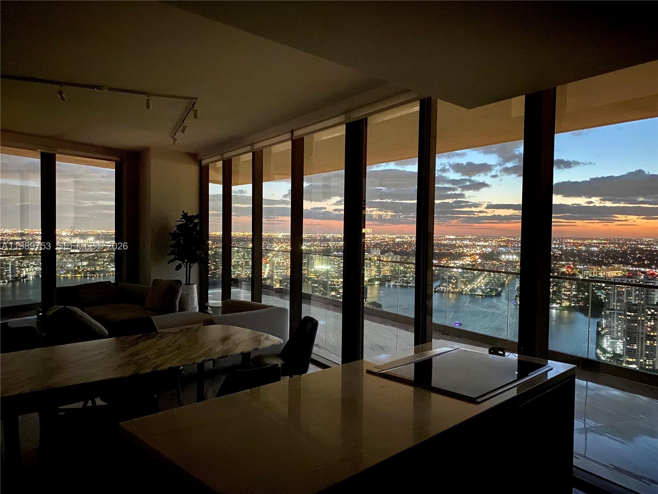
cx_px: 329
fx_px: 494
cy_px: 247
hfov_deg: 67.3
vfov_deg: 53.1
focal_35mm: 26
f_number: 1.8
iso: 1000
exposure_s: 1/4
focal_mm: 4.25
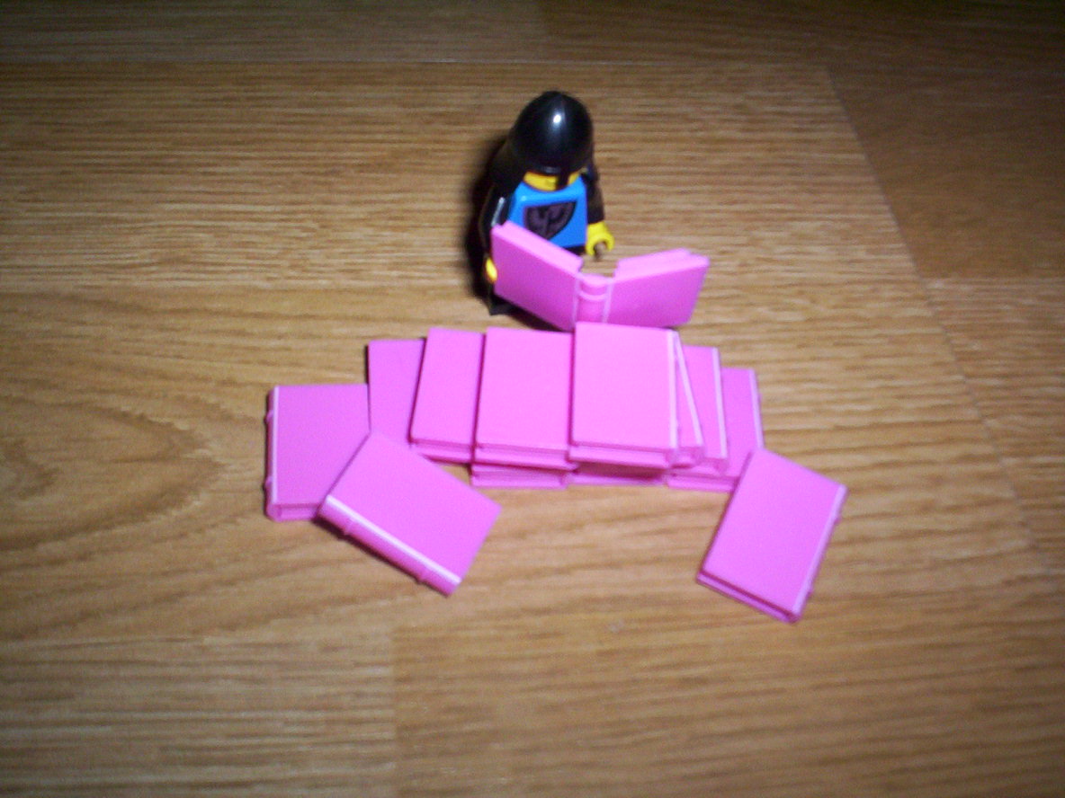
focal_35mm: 38
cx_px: 532
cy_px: 399
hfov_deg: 49.0
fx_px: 1169
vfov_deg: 37.7
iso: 140
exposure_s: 1/60
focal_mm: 4.99
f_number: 4.5
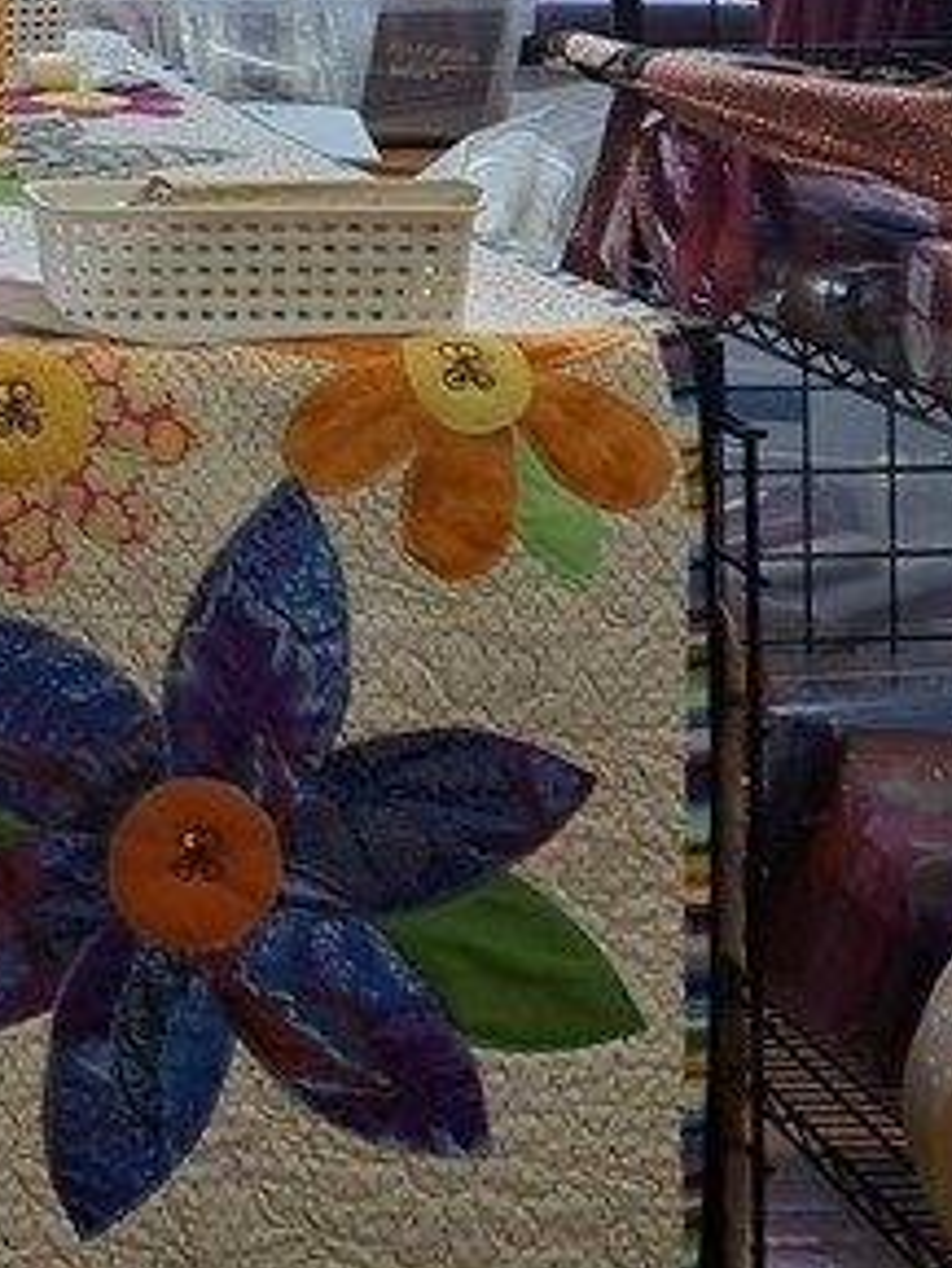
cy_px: -272
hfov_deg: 15.0
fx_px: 3115
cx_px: -772
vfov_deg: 21.3
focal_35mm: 85
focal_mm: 5.23
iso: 50
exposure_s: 1/120
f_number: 1.8
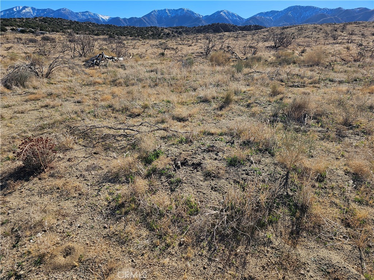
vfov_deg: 58.9
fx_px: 248
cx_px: 187
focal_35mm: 23
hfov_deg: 73.9
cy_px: 140
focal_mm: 6.3
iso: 10
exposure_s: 1/960
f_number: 1.7
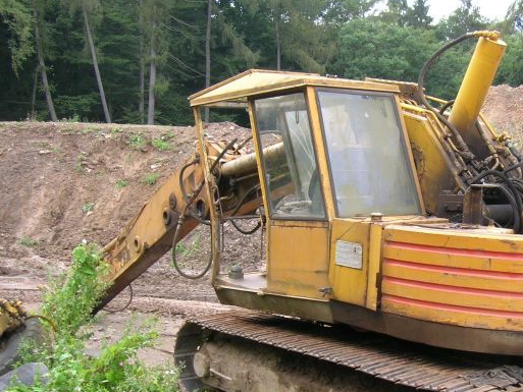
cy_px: 263
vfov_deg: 27.4
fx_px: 801
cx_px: 390
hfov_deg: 35.4
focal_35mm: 53
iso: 50
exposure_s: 1/50.2
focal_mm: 5.7
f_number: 4.9
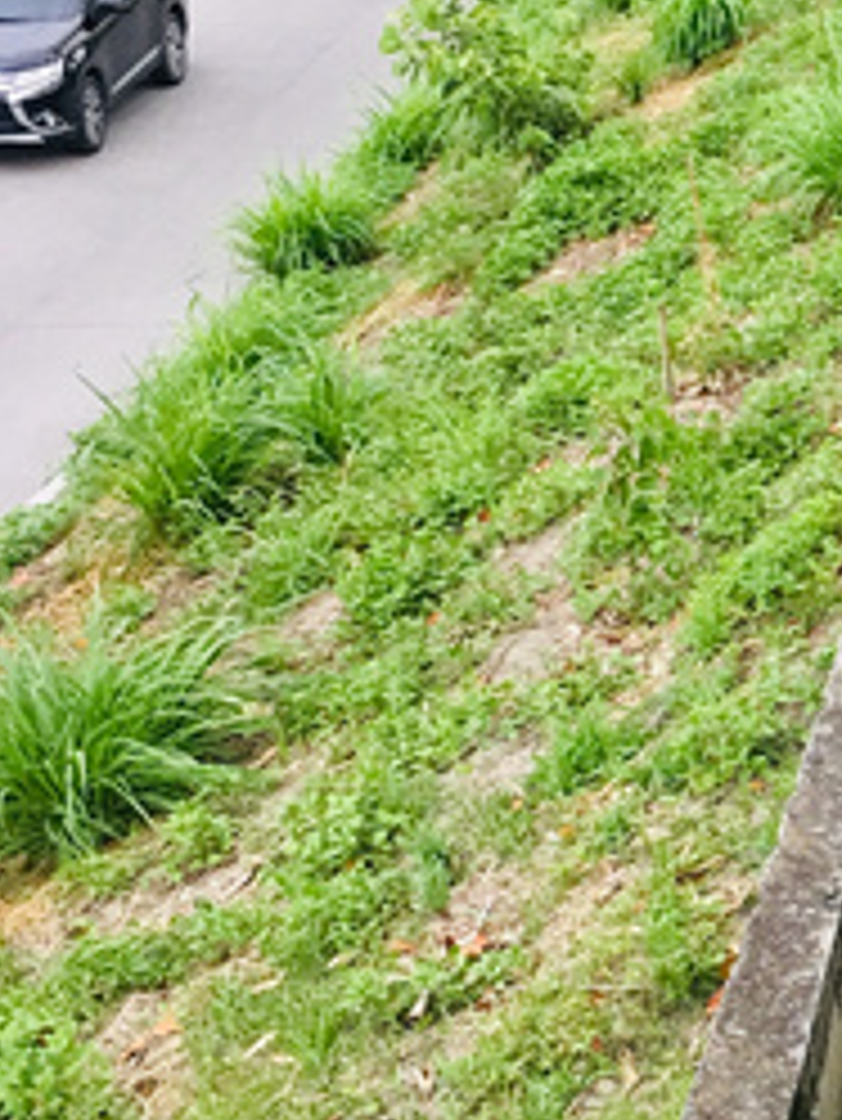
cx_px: 1265
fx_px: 3014
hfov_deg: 14.8
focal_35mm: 93
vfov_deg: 21.0
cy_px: 675
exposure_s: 1/30
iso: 32
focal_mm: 4.15
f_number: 2.2
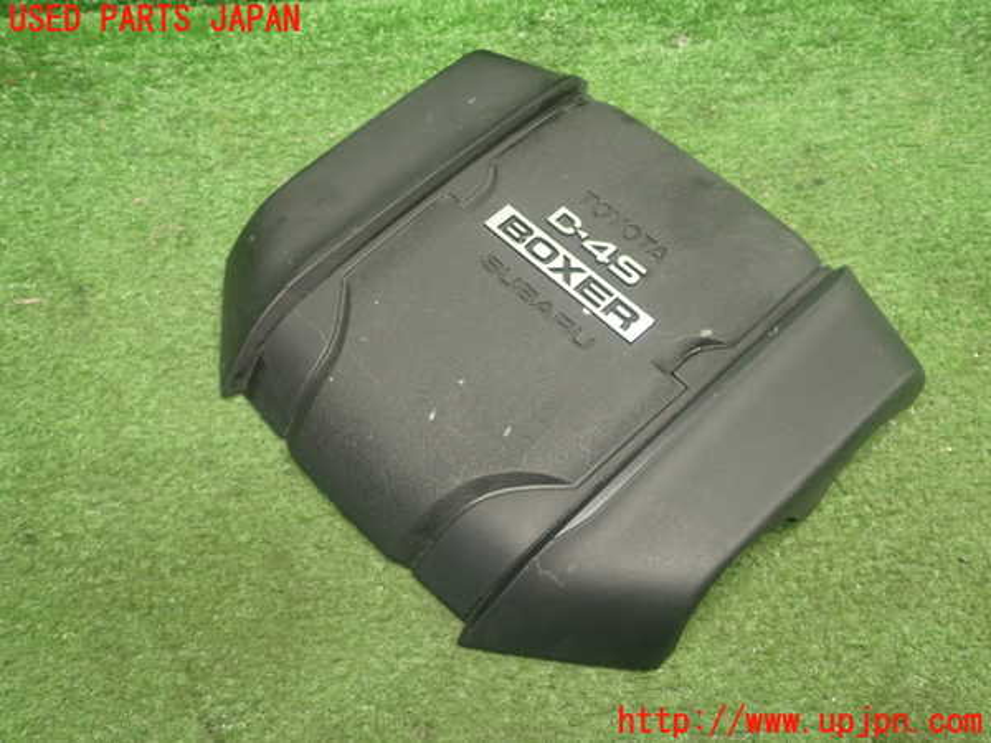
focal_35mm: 36
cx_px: 496
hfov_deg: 51.4
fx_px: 1031
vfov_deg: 39.7
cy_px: 372
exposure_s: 1/40
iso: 500
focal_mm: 6.37
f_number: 2.5
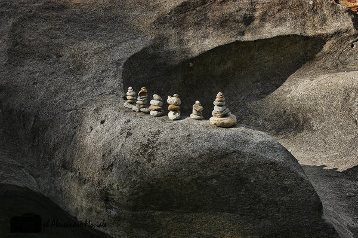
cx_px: 179
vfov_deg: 25.7
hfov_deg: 37.9
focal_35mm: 52
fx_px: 521
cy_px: 119
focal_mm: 35
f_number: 13
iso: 200
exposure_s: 1/200
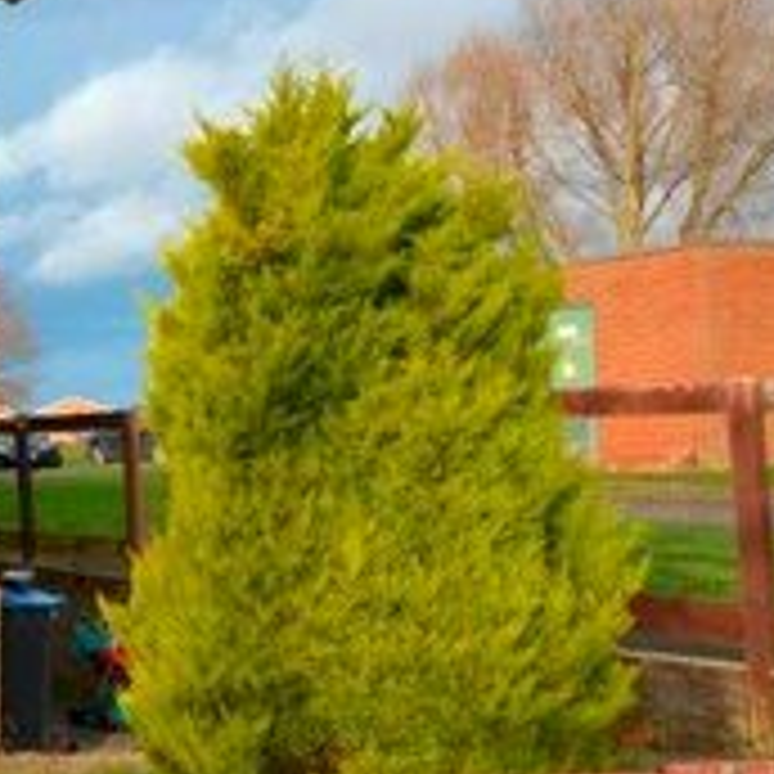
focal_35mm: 52
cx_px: -544
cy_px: 403
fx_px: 1315
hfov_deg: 22.6
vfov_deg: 32.8
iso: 200
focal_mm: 10
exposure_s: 1/250
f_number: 8
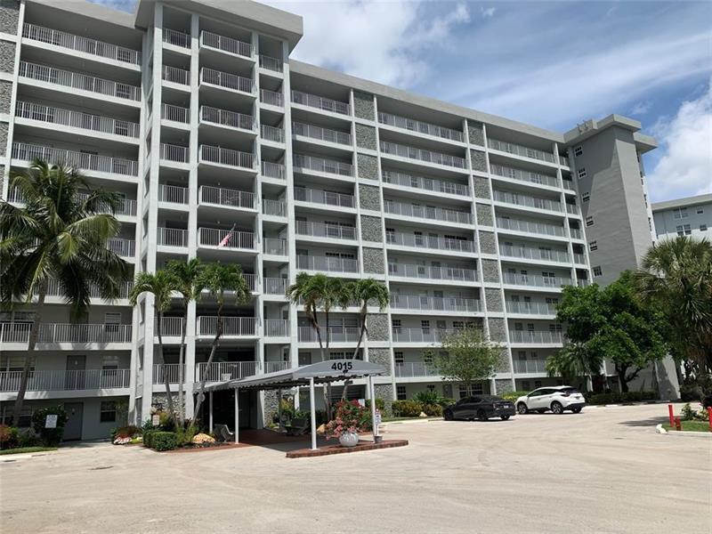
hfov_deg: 67.3
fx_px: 535
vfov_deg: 53.1
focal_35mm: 26
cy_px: 267
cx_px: 356
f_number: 1.8
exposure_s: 1/2915
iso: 25
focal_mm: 4.25
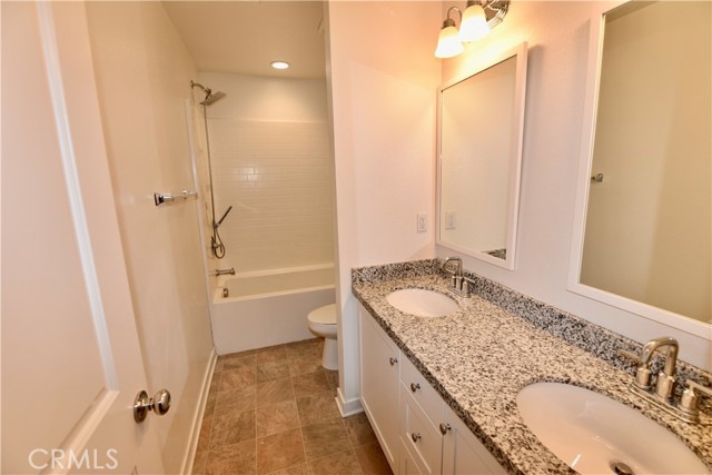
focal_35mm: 15
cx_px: 356
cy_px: 238
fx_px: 297
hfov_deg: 100.4
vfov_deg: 77.4
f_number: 5.6
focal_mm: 15
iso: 360
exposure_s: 1/125
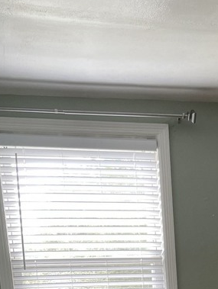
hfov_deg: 19.3
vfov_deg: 22.6
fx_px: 620
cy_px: 405
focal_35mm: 74
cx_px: 226
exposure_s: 1/121
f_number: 1.6
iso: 80
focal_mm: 4.2
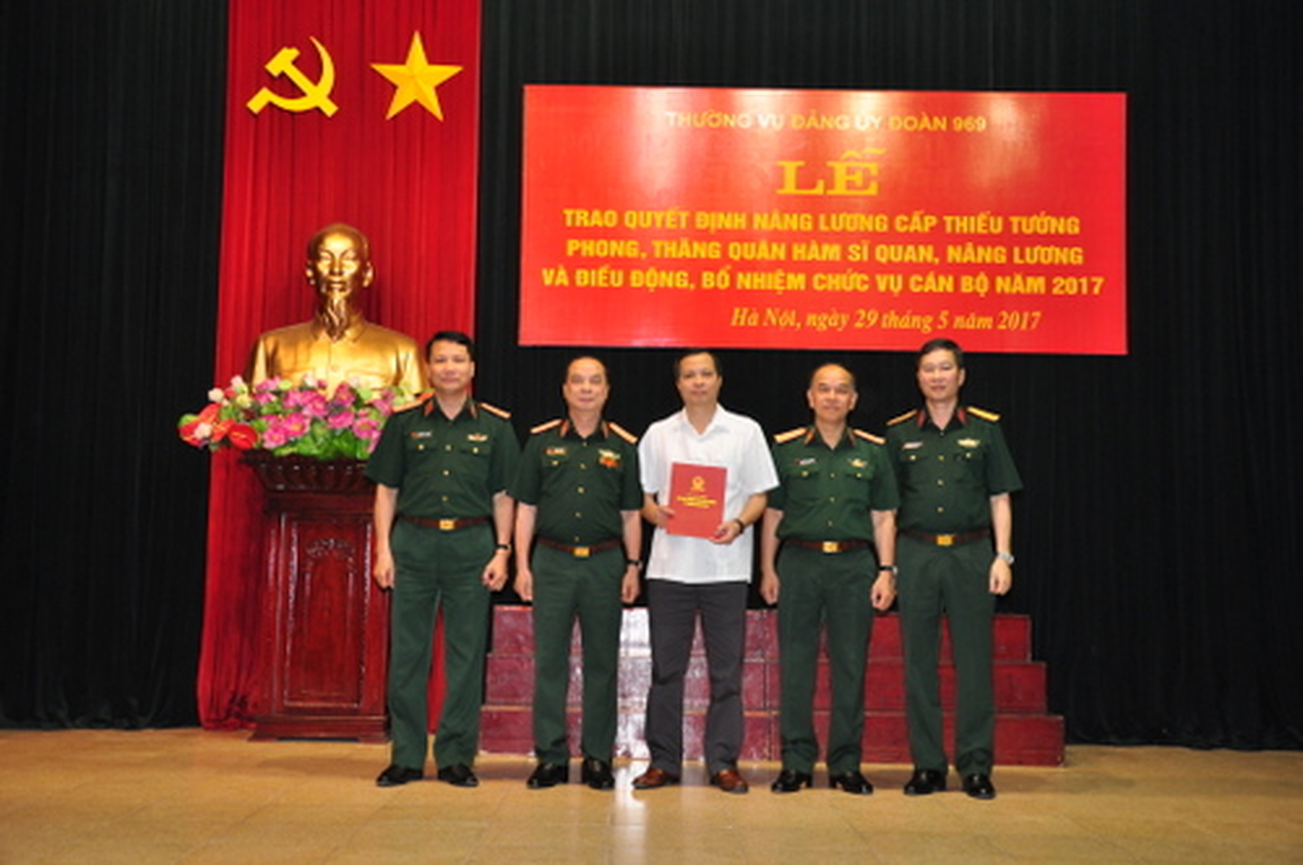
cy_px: 432
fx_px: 1627
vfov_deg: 29.8
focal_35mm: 45
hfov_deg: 43.7
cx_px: 652
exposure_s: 1/60
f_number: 5.6
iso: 800
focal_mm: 30
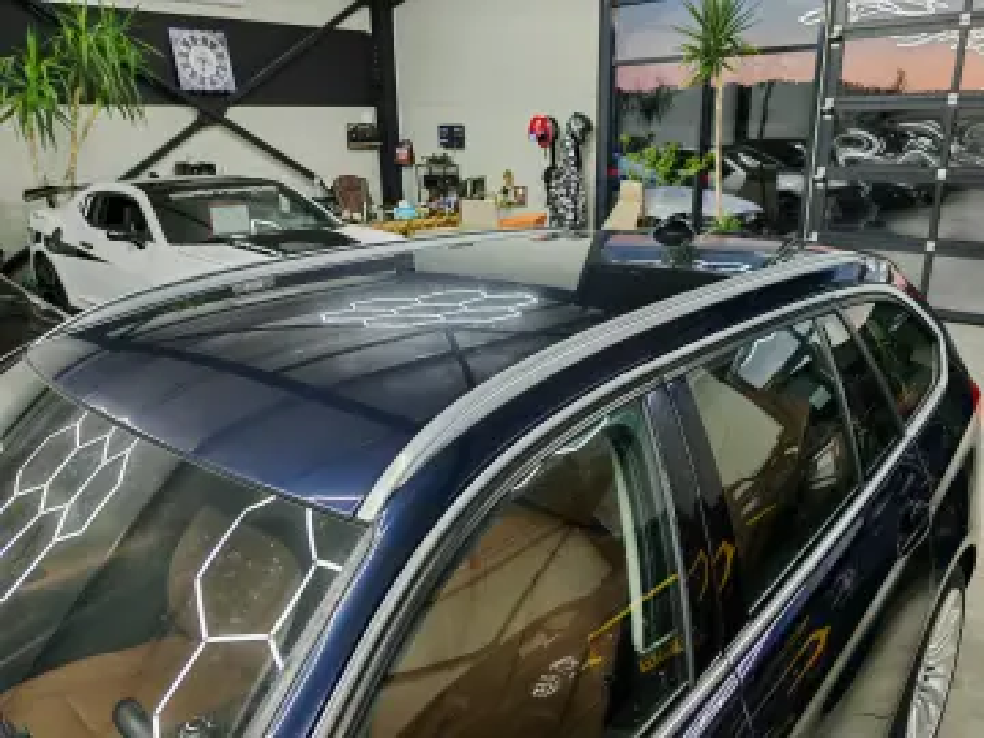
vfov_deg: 53.1
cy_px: 369
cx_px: 492
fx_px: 739
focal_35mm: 26
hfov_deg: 67.3
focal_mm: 5.4
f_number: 1.6
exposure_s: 1/660
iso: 2000
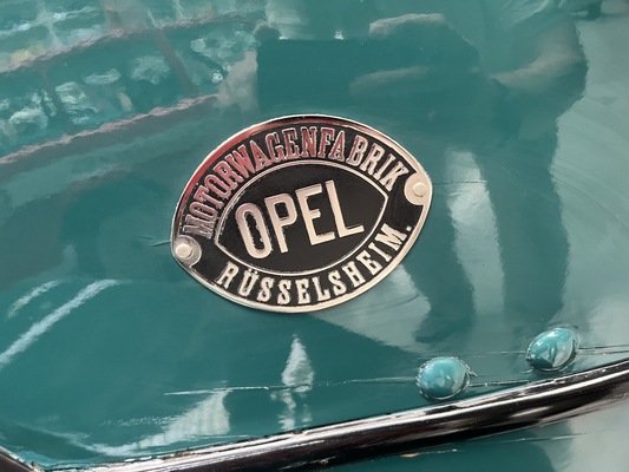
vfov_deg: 53.1
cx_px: 314
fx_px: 473
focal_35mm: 26
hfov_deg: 67.3
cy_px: 236
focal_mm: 5.1
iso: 320
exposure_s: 1/60
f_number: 1.6
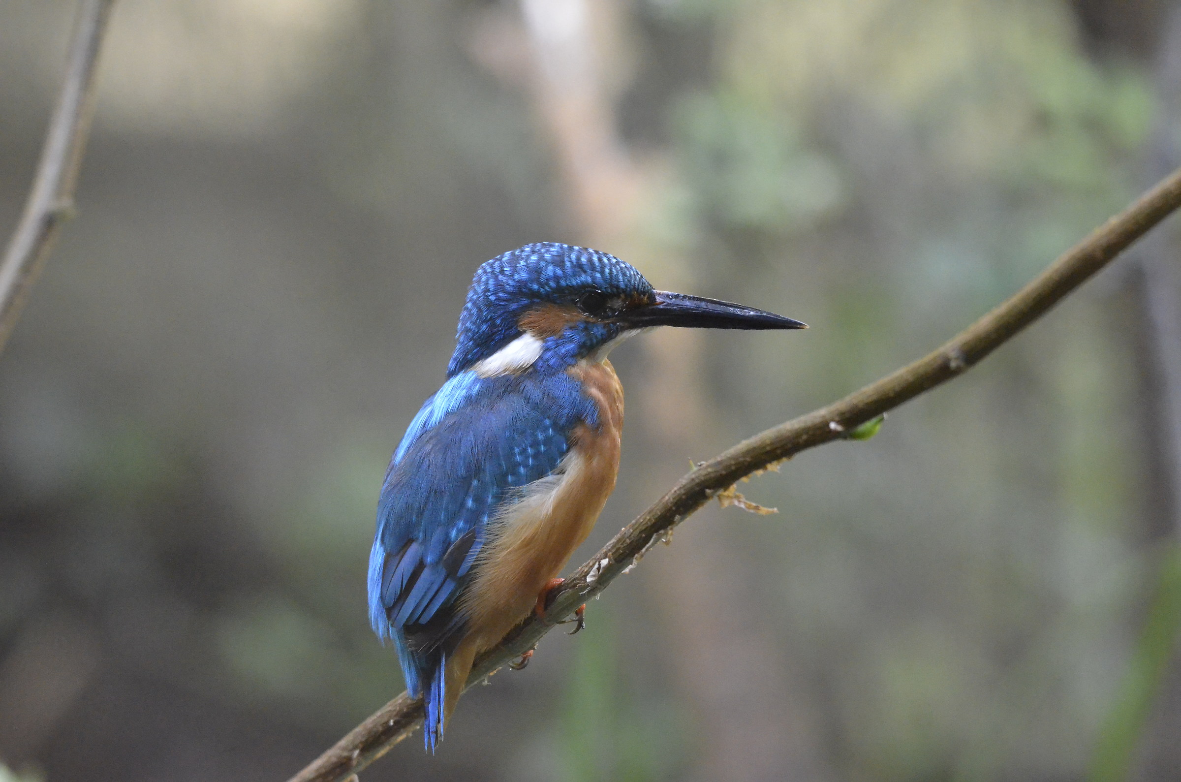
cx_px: 590
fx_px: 13748
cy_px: 391
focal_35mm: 420
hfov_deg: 4.9
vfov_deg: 3.3
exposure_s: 1/80
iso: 5600
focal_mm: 280
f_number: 8
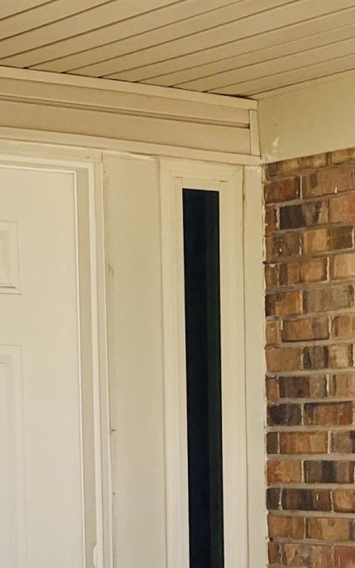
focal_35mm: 121
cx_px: 217
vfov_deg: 16.8
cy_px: 601
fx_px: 1873
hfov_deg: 10.8
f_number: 1.8
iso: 32
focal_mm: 4.25
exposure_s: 1/702
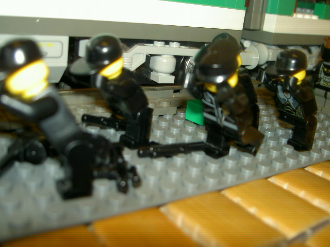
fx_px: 372
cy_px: 124
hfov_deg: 47.9
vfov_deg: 36.8
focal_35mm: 39
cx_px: 165
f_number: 2.8
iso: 50
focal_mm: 8
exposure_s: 1/60
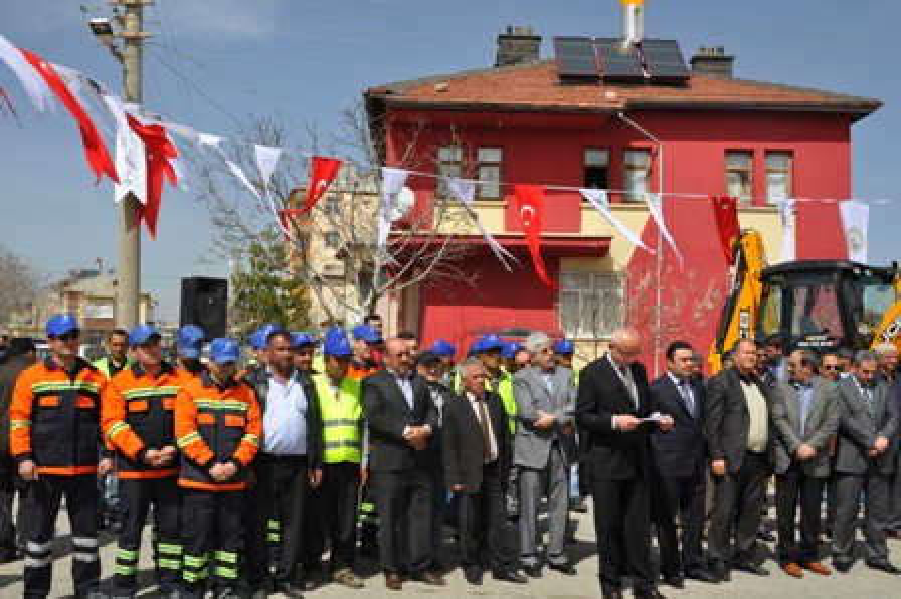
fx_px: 975
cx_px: 450
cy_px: 300
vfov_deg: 34.2
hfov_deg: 49.6
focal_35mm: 39
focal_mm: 26
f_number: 10
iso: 200
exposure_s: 1/400
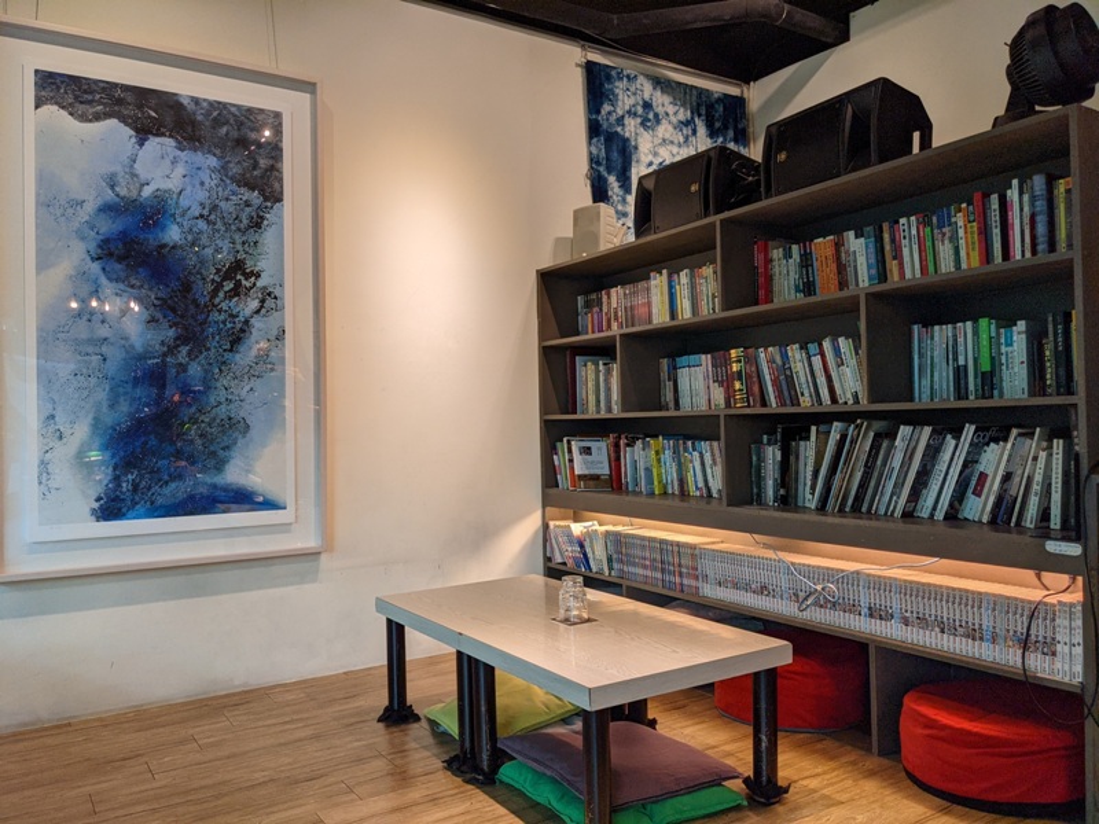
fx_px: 857
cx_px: 550
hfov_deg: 65.3
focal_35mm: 27
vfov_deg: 51.4
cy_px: 412
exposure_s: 1/120
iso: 65
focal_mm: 4.38
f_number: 1.73
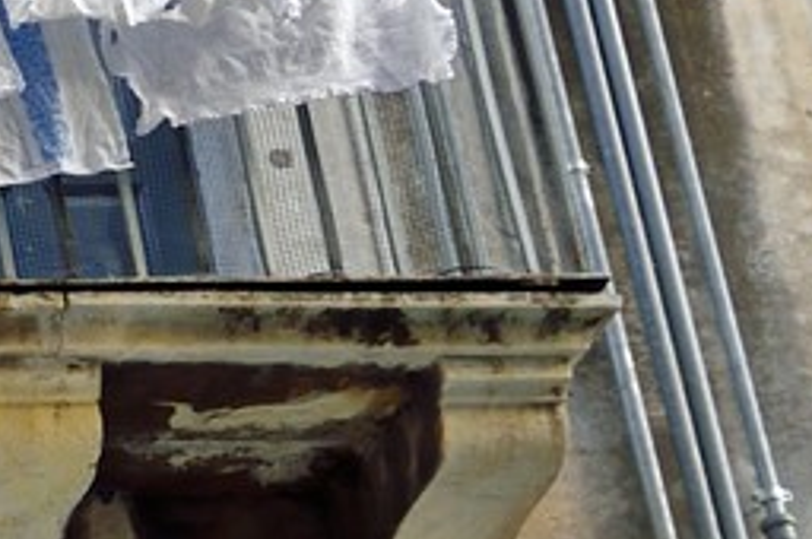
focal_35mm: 194
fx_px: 4370
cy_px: 732
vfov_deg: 7.0
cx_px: -1326
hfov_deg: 9.2
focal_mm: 31
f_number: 6.3
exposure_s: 1/100
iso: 800
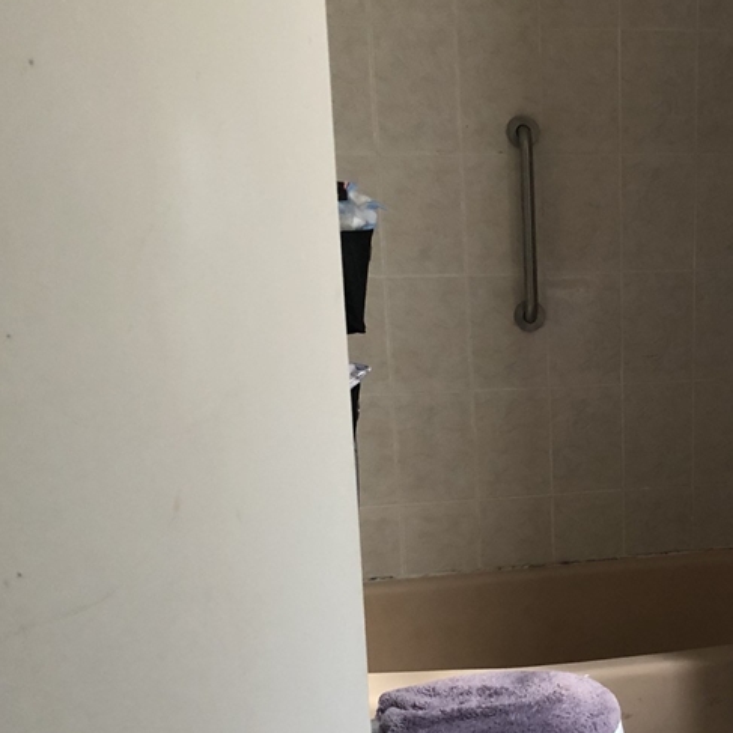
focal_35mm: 52
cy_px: 497
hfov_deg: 31.1
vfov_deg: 32.5
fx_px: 1246
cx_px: 674
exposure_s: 1/15
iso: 50
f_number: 1.8
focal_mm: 4
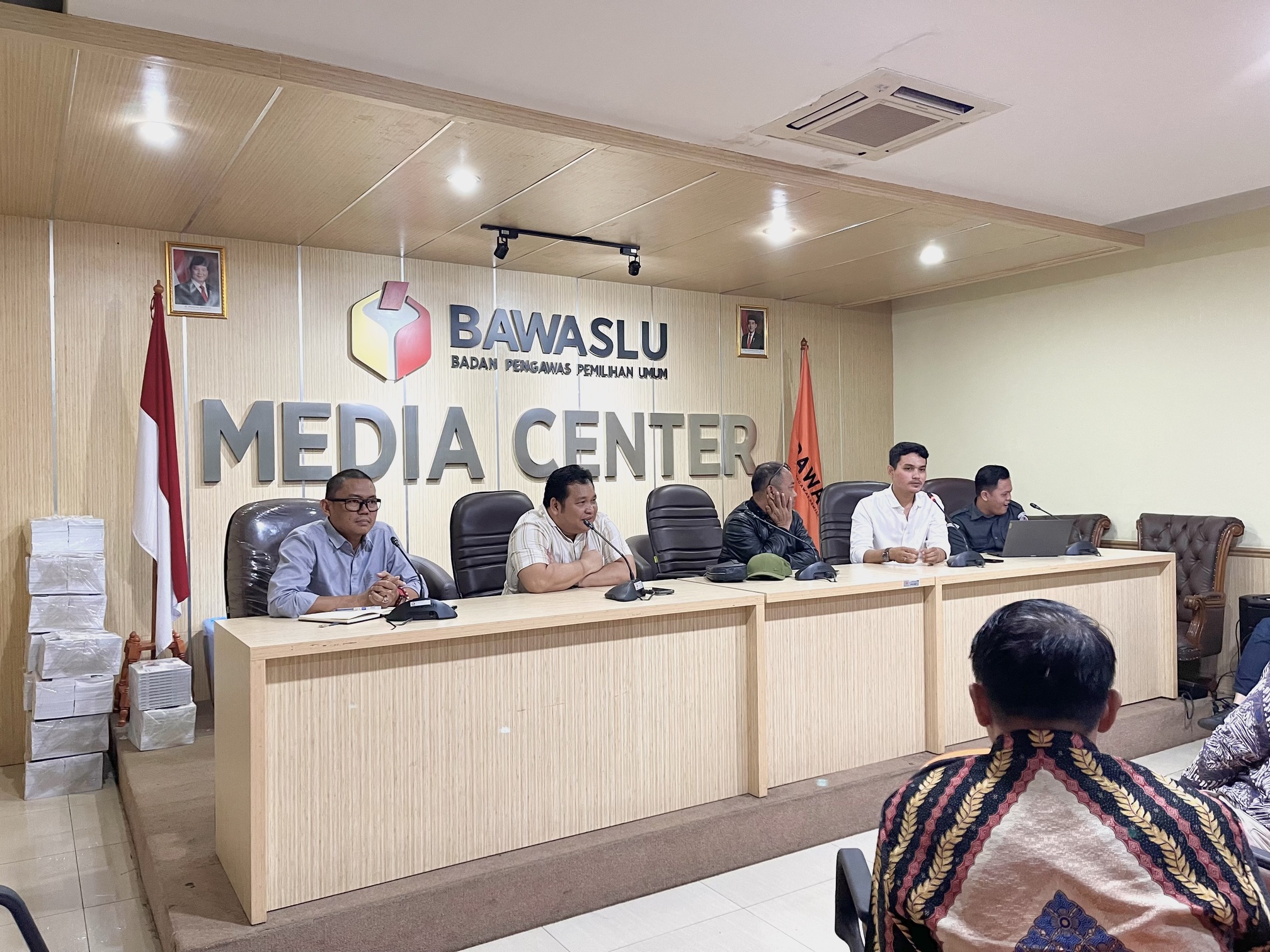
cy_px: 476
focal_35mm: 25
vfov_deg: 54.9
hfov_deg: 69.4
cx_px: 635
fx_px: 917
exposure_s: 1/50
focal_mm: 5.1
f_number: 1.6
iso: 250
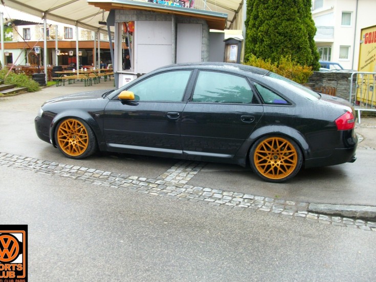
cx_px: 188
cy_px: 137
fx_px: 402
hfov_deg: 50.1
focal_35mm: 37
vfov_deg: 38.7
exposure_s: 1/103
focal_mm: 5.7
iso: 80
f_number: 2.9
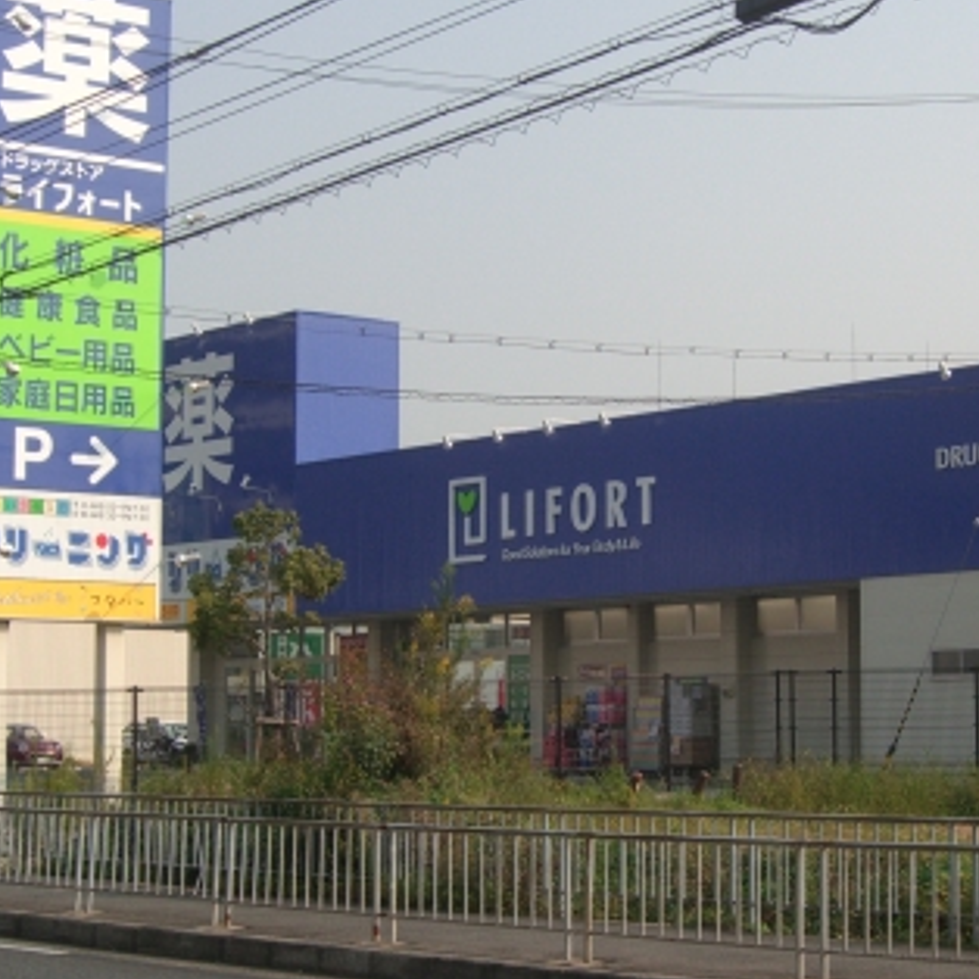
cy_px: 405
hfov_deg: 20.7
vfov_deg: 20.9
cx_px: 730
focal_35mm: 83
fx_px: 2656
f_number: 4.4
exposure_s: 1/640
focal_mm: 9.5
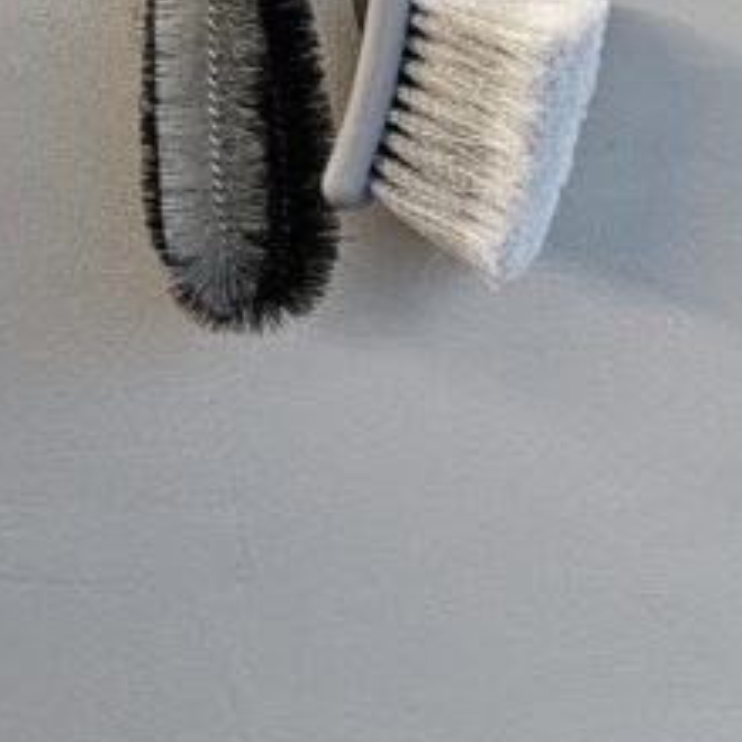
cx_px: 1100
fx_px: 1722
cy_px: 944
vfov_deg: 22.0
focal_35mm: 71
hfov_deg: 20.8
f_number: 1.8
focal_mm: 5.4
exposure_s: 1/100
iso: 500
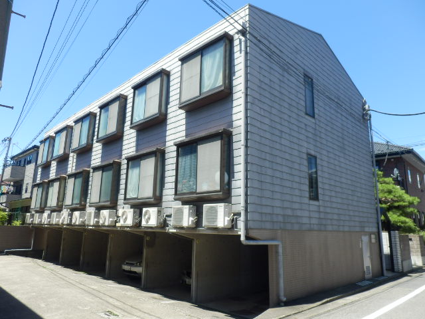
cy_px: 160
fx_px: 331
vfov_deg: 51.4
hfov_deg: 65.3
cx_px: 212
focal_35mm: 27
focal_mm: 4.8
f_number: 3.3
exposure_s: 1/400
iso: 80
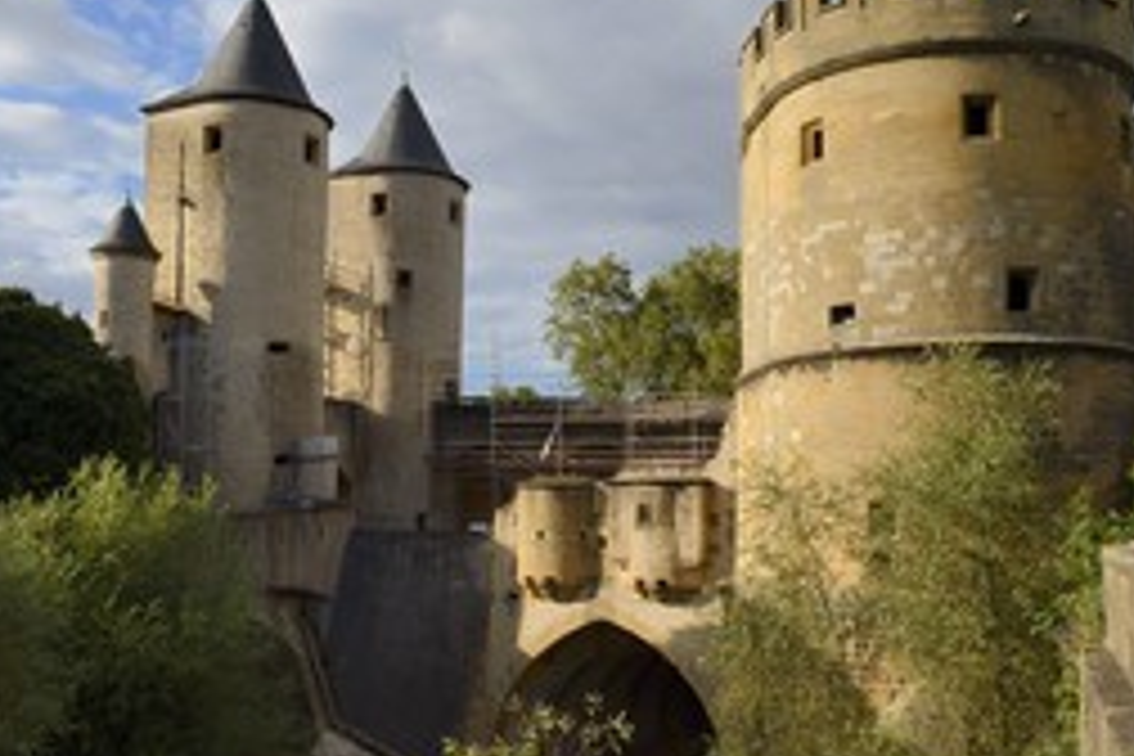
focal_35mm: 40
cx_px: 608
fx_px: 1260
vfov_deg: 33.2
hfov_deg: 48.4
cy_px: 490
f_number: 10
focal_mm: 24
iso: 200
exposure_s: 1/250
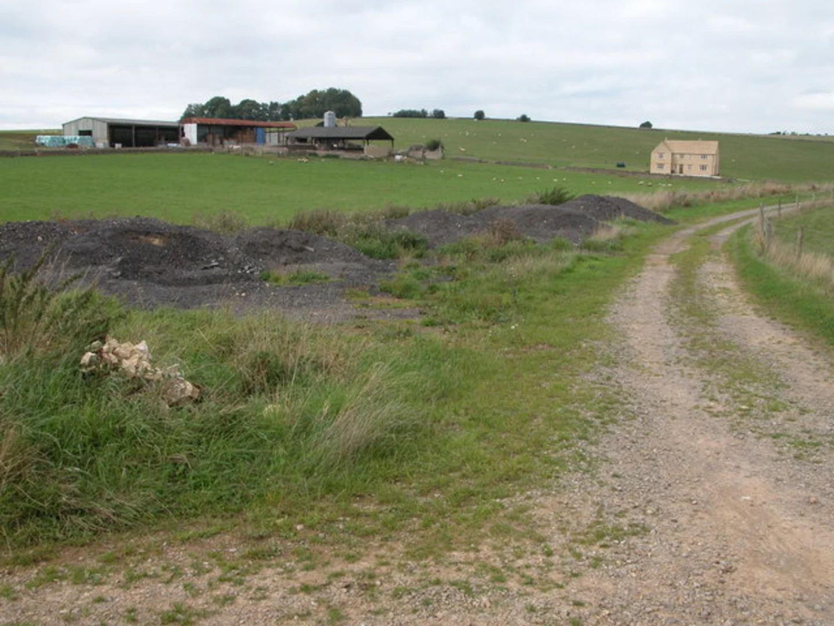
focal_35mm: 36
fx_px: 867
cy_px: 313
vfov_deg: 39.7
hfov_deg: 51.4
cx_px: 417
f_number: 5.7
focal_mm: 9.2
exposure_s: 1/222
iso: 100
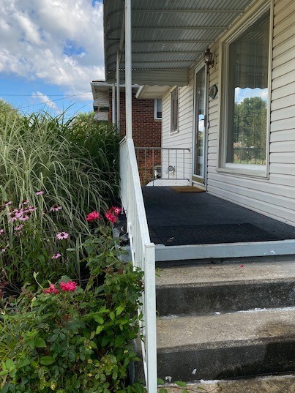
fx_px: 352
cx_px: 160
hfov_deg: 45.4
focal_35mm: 31
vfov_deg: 58.3
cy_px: 190
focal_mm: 4.25
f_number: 1.8
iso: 32
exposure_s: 1/973
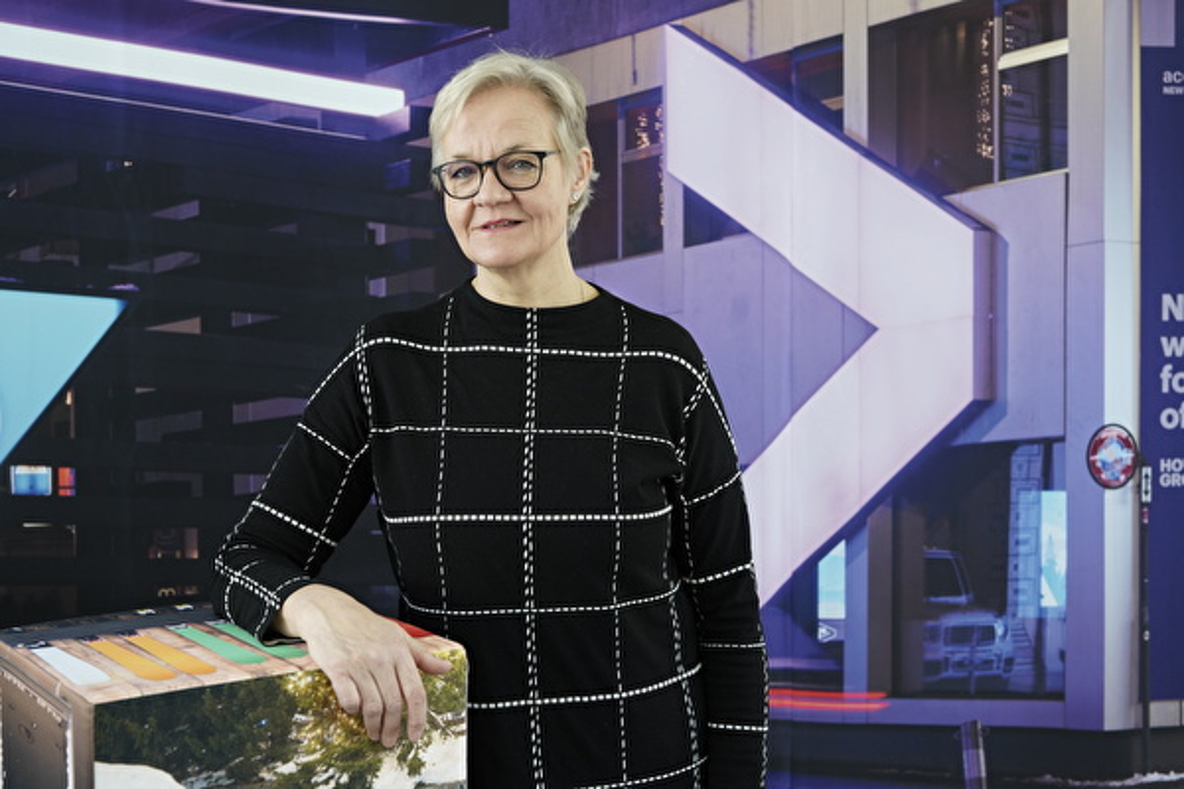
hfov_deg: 39.6
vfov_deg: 27.0
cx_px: 592
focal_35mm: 50
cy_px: 394
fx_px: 1644
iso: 800
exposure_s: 1/100
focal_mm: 50
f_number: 4
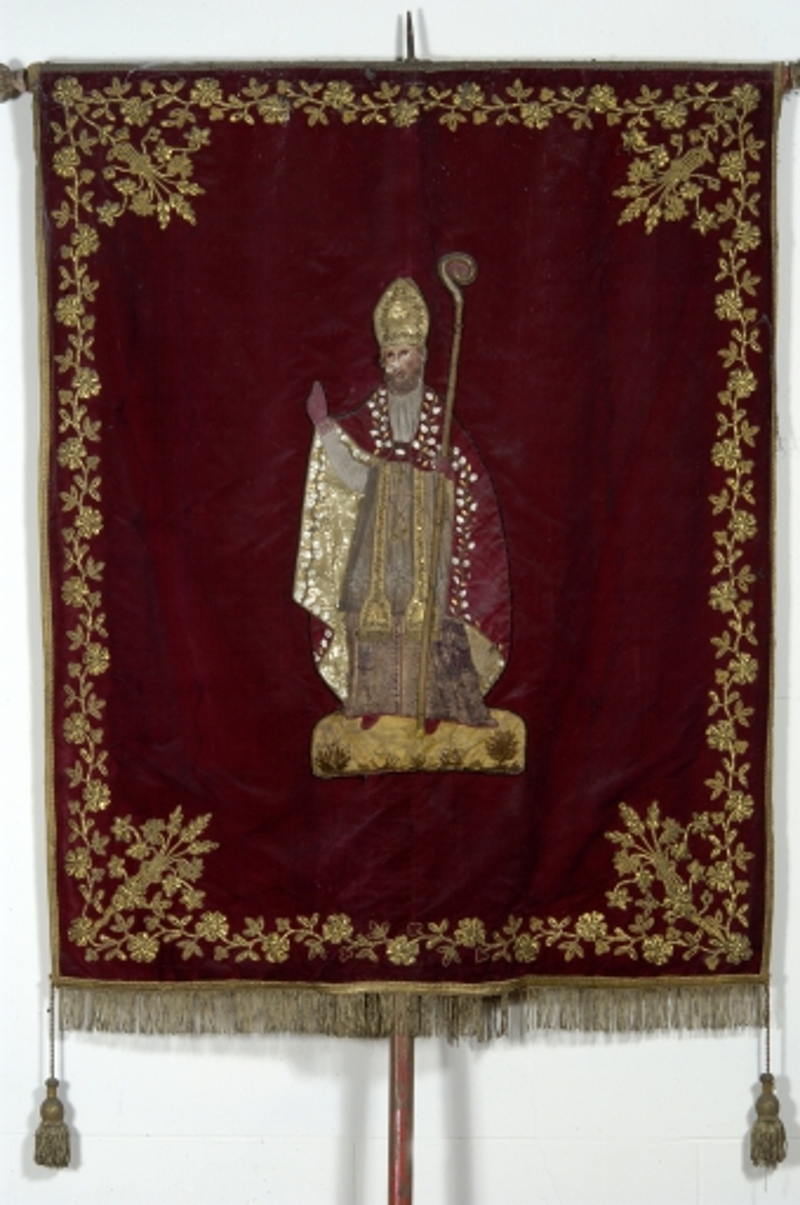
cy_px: 602
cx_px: 400
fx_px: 3509
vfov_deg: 19.5
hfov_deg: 13.0
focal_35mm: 105
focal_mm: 70
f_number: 22
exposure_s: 1/80
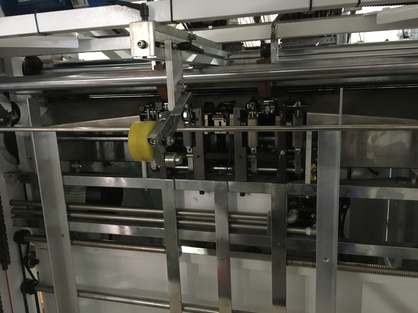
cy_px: 156
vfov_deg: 48.2
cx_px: 209
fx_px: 350
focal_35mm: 29
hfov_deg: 61.7
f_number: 2.2
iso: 400
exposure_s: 1/17
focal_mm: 4.15
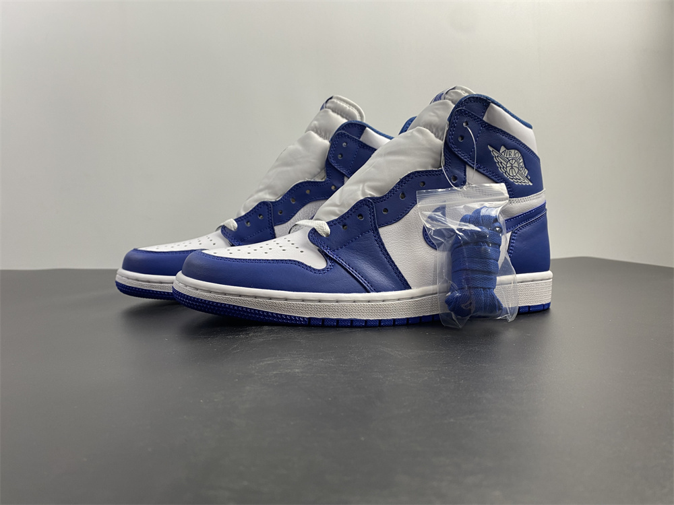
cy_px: 252
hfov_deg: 67.3
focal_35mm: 26
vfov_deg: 53.1
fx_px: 506
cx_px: 337
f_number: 1.8
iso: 64
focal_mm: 4.25
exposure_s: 1/50
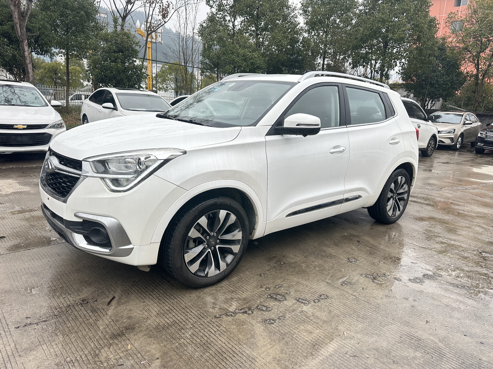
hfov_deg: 71.6
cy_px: 184
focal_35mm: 24
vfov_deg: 56.8
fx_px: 342
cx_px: 246
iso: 64
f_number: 1.78
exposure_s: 1/124
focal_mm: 6.86
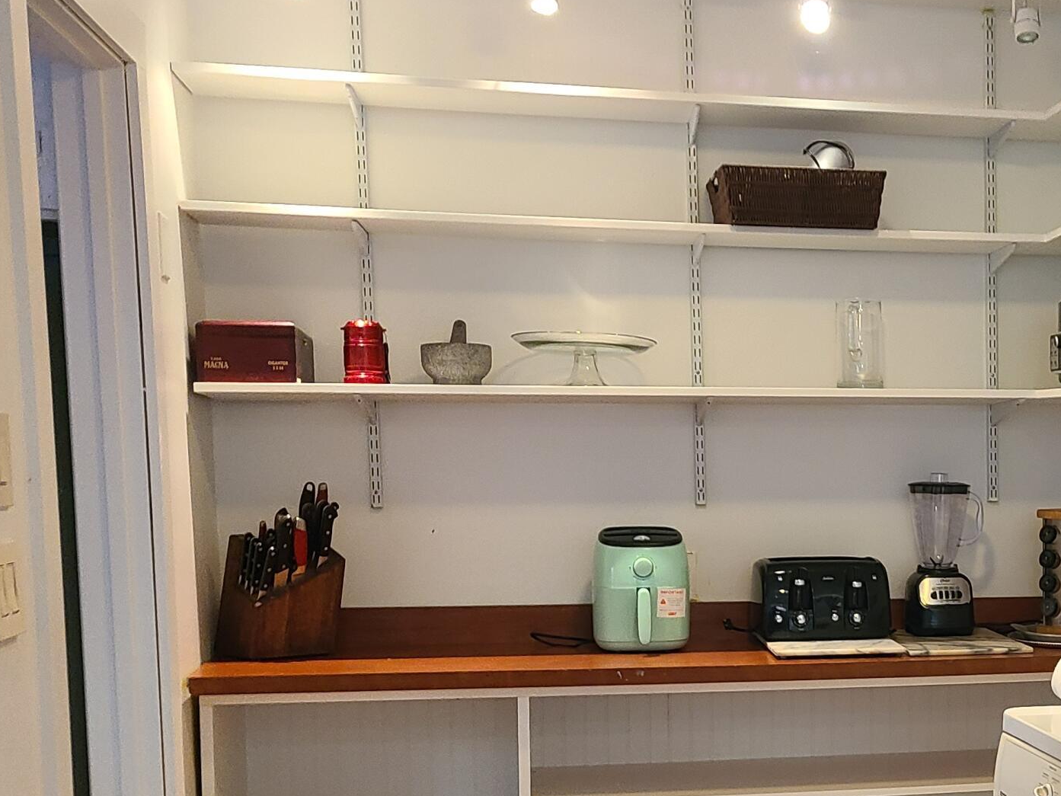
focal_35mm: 56
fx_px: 1717
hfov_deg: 32.3
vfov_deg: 25.8
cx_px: 1001
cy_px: 585
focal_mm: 5.4
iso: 200
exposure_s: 1/40
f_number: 1.8
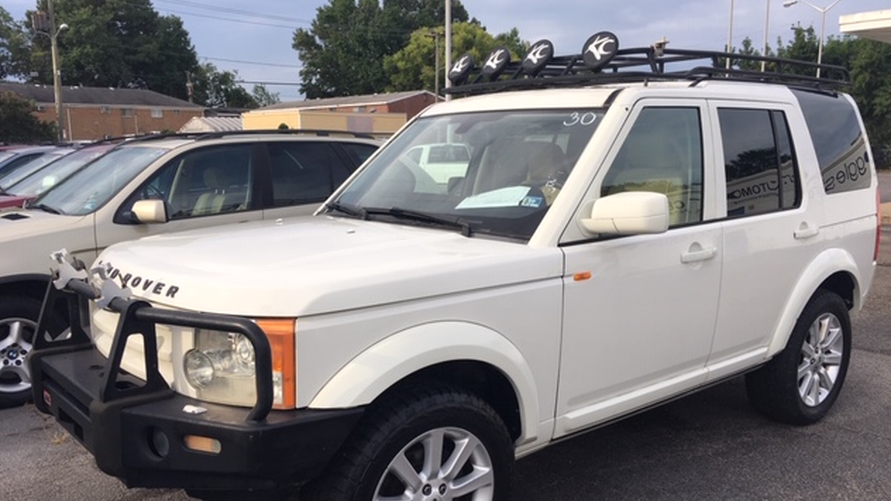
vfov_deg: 36.5
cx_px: 447
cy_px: 305
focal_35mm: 32
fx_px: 756
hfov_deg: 61.0
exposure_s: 1/472
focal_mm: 4.15
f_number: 2.2
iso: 25
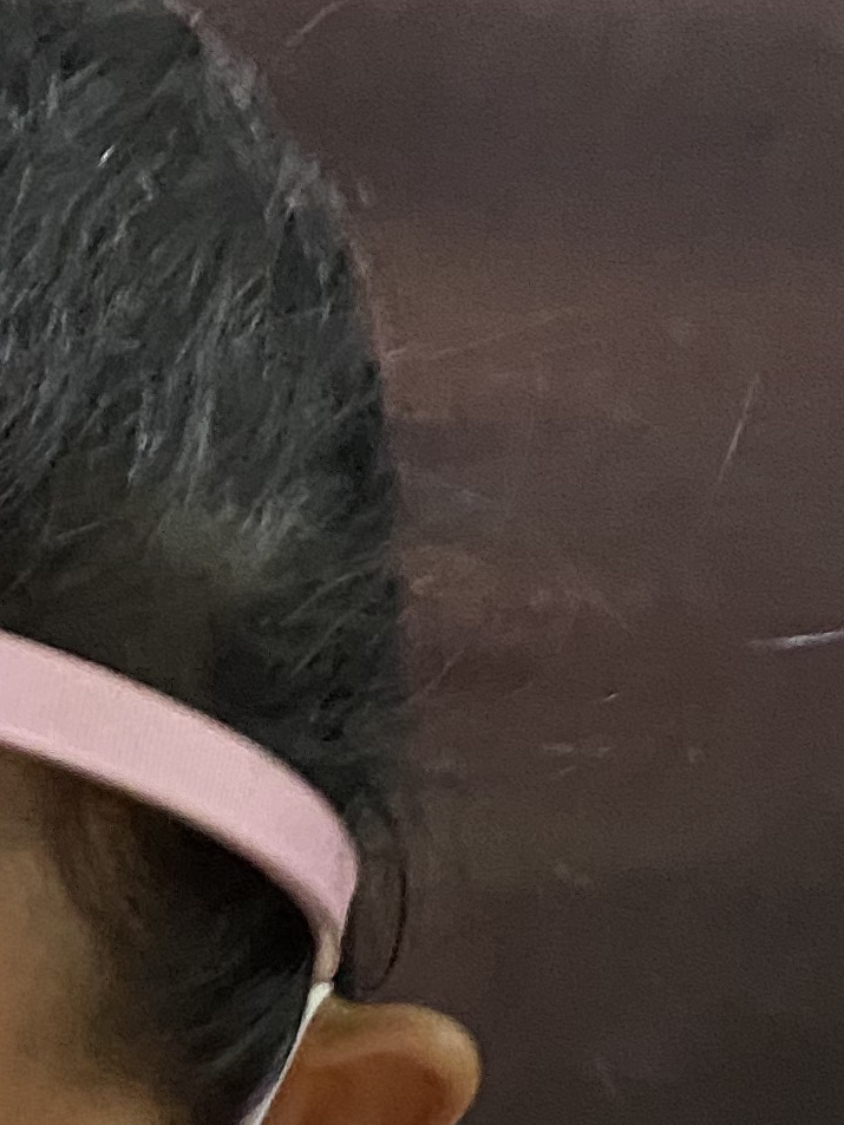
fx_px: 3575
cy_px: 2108
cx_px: -305
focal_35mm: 110
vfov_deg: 15.1
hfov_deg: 12.9
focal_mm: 4.25
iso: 500
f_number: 1.8
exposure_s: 1/25
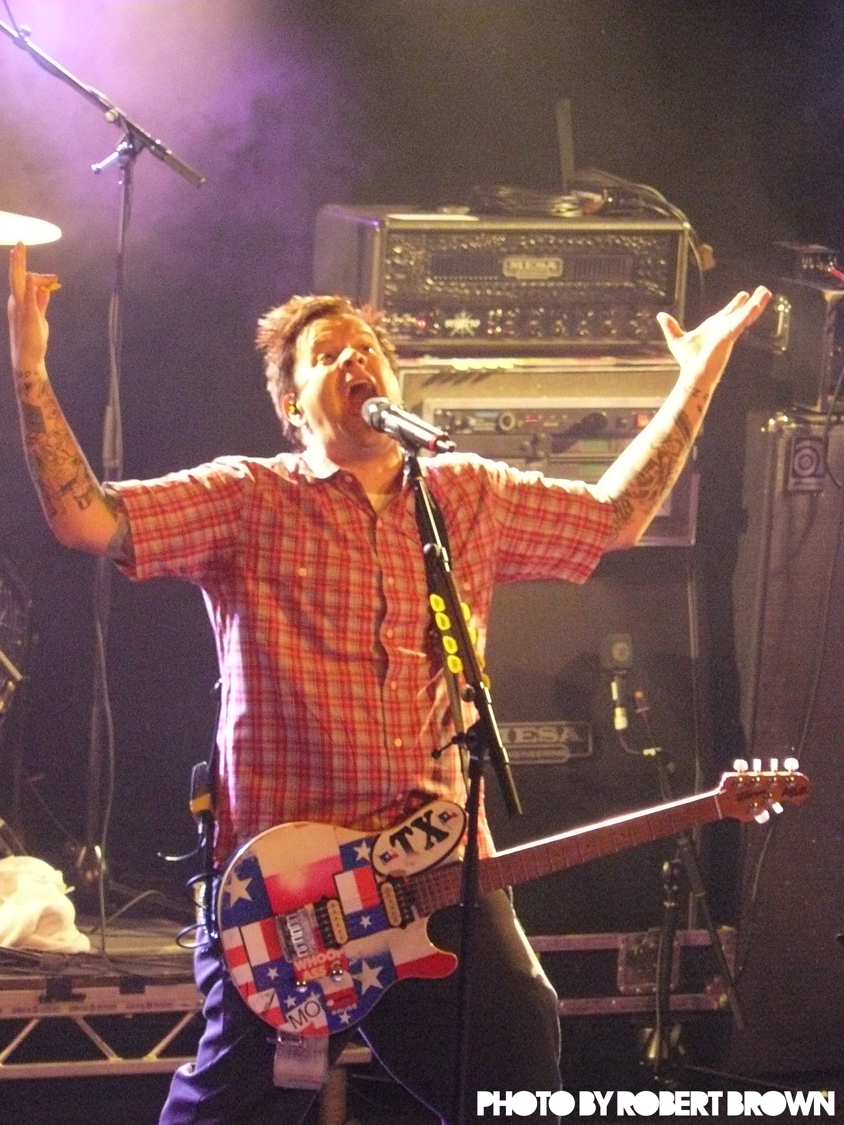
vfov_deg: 6.5
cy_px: 562
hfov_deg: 4.9
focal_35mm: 306
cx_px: 422
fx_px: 9948
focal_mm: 51
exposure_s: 1/60
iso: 800
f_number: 3.3
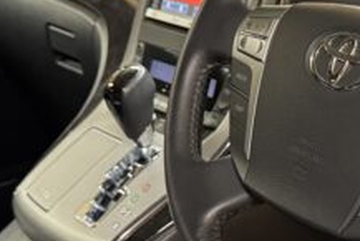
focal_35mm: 92
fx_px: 921
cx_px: 310
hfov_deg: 21.7
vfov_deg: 14.9
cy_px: 140
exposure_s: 1/50
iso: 400
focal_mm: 6.76
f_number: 1.78
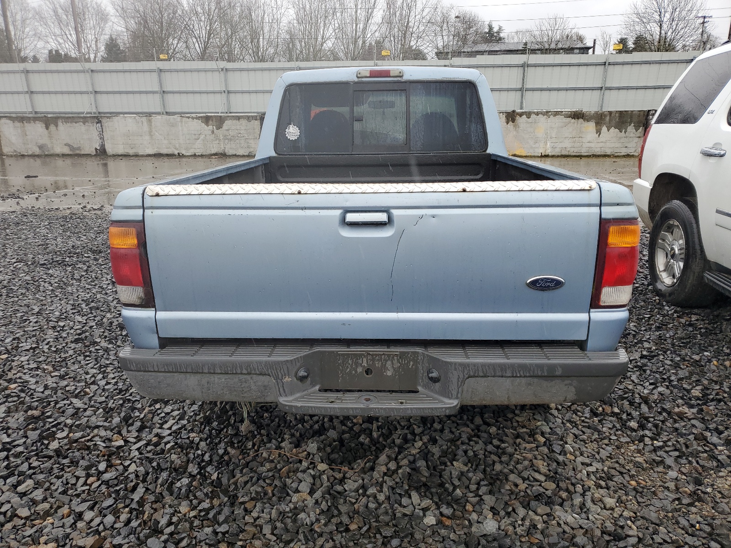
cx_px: 366
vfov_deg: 53.1
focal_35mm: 26
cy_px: 274
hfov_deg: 67.3
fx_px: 549
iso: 50
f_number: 1.5
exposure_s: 1/333
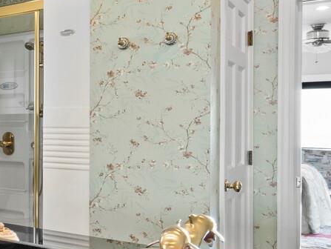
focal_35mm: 50
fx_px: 478
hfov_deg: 26.9
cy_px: 130
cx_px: -167
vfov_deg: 29.1
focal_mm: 7
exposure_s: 1/1.67
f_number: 11
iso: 400
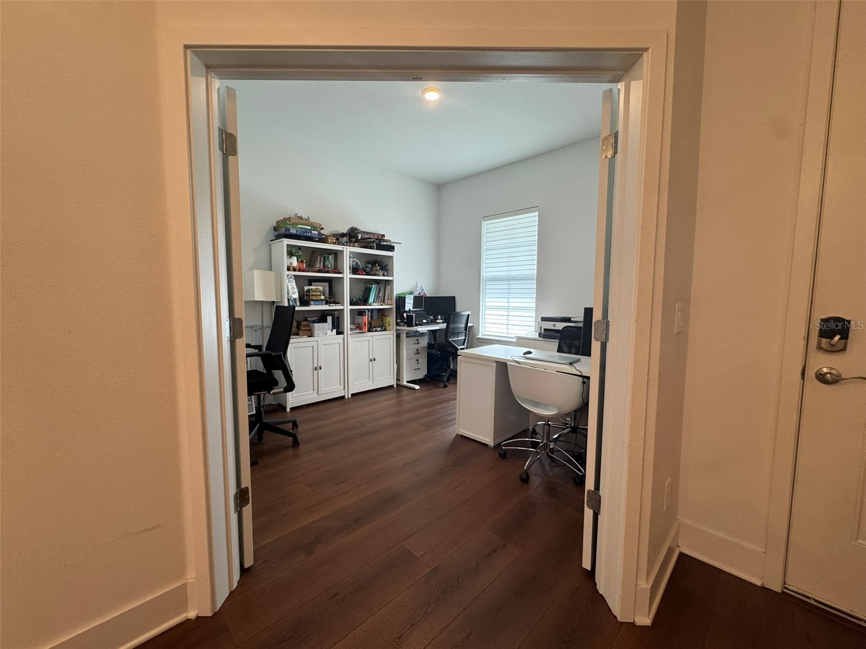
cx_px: 433
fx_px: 350
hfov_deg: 102.1
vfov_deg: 85.7
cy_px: 324
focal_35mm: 14
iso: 200
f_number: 2.2
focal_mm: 2.22
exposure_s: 1/120
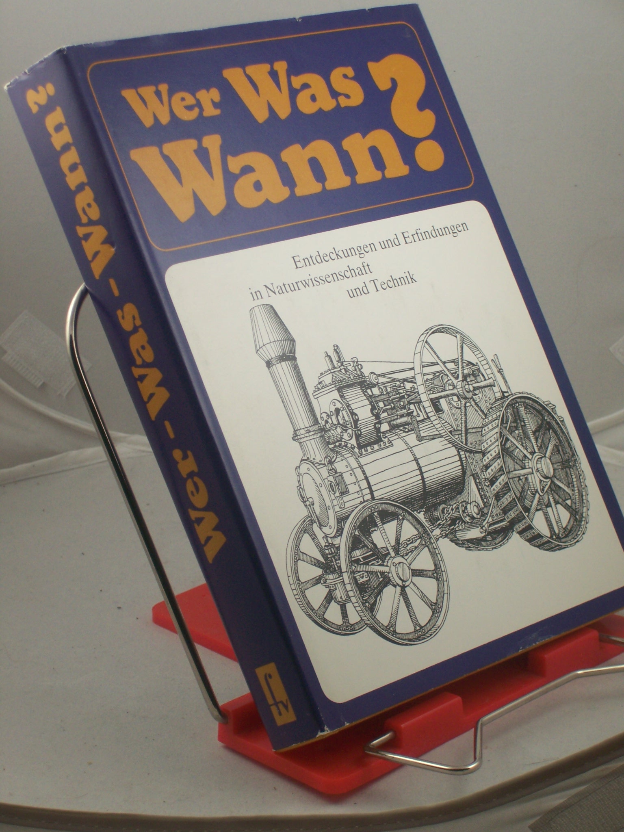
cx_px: 312
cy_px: 416
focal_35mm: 102
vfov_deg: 19.3
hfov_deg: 14.5
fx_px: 2452
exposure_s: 1/100
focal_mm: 16.8
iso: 100
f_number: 4.6
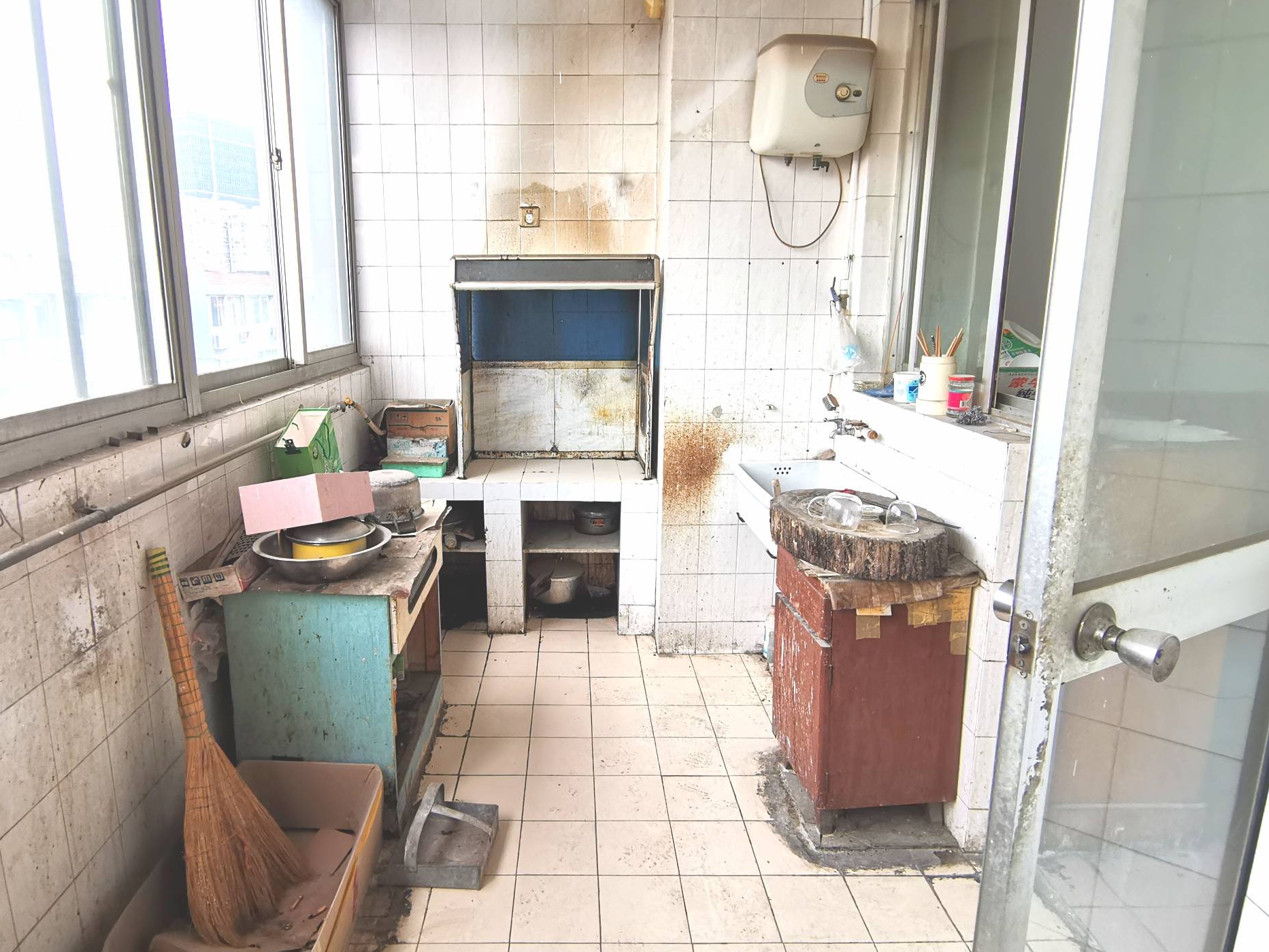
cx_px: 578
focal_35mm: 21
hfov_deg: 78.8
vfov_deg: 63.4
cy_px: 442
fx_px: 770
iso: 100
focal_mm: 2.23
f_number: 2.2
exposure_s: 1/50
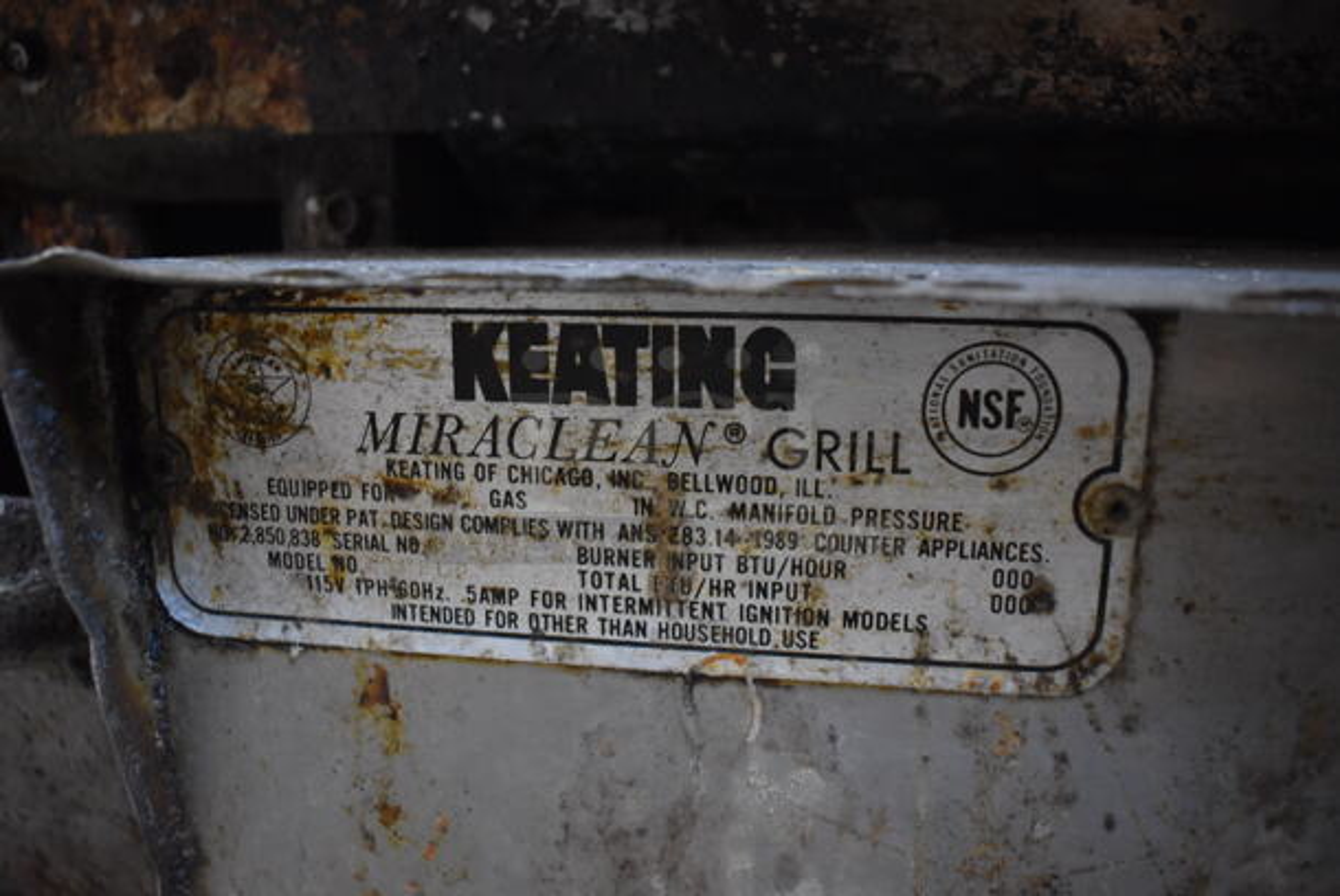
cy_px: 448
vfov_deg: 43.7
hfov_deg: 61.9
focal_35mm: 30
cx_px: 670
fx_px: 1118
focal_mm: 20
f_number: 3.5
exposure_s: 1/25
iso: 3200
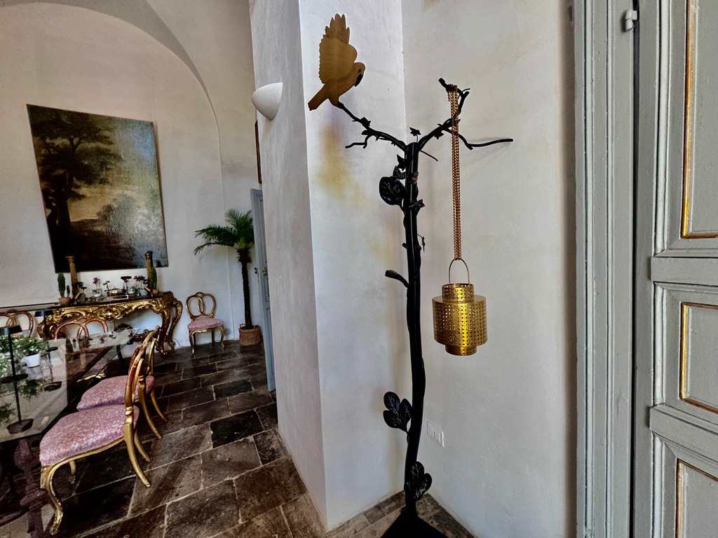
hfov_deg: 102.1
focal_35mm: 14
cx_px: 359
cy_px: 269
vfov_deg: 85.7
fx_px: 290
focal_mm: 2.22
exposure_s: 1/99
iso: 200
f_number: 2.2
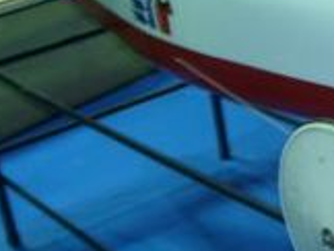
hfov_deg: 16.7
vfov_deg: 12.9
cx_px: 337
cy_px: 53
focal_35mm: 115
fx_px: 1111
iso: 80
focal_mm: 5.8
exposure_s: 1/8
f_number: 2.8
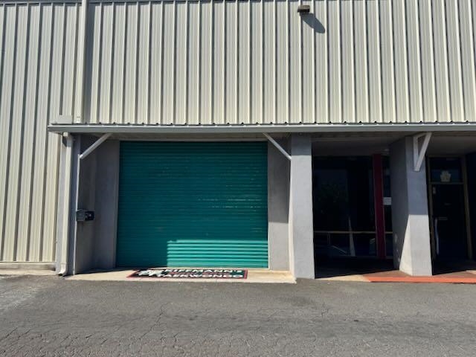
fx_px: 330
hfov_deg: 71.6
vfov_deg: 56.8
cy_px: 178
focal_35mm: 24
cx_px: 238
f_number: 1.78
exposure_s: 1/4608
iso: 80
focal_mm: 6.76
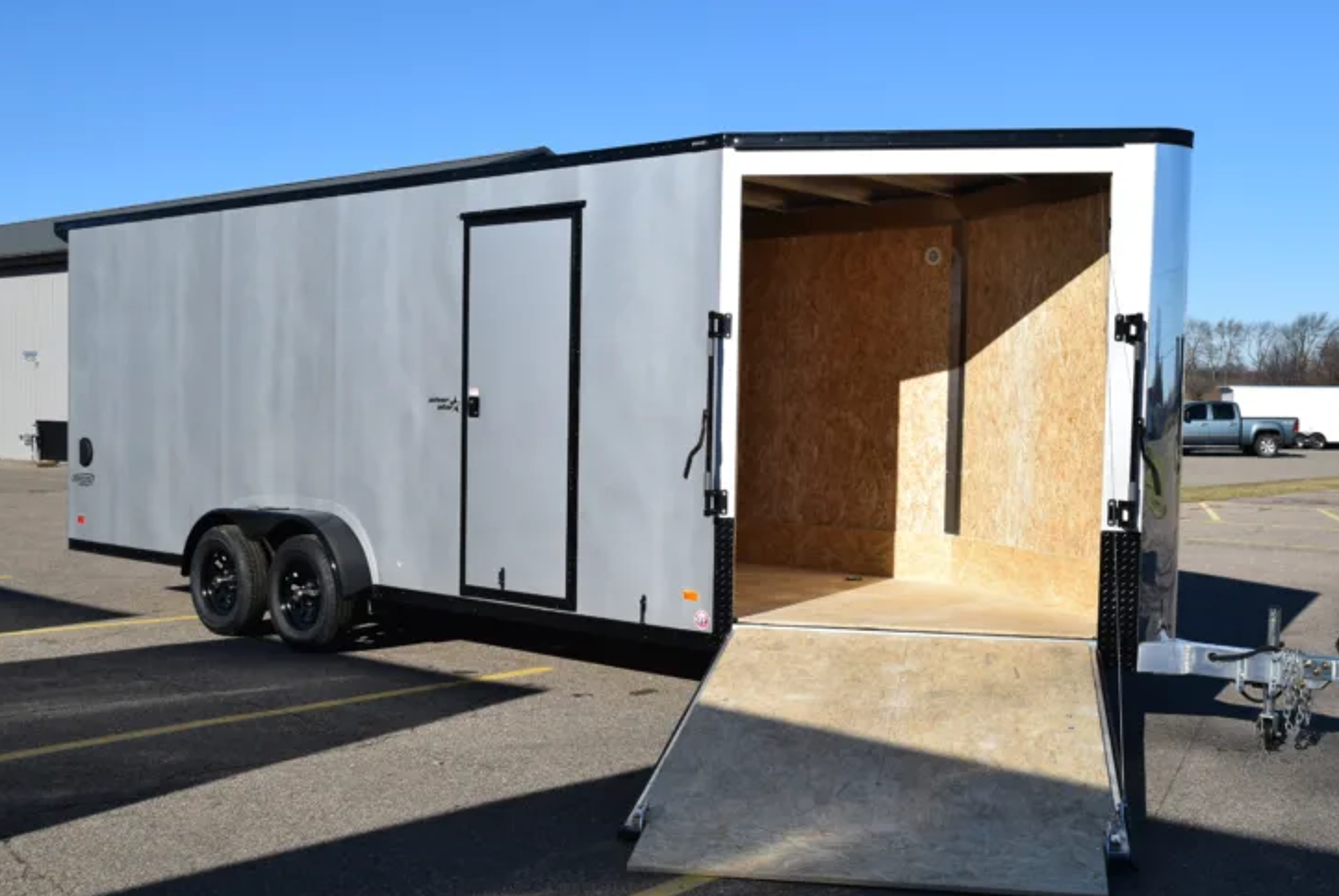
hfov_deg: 46.8
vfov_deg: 32.3
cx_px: 708
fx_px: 1547
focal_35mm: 42
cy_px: 489
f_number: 11
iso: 200
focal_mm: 25
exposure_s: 1/500
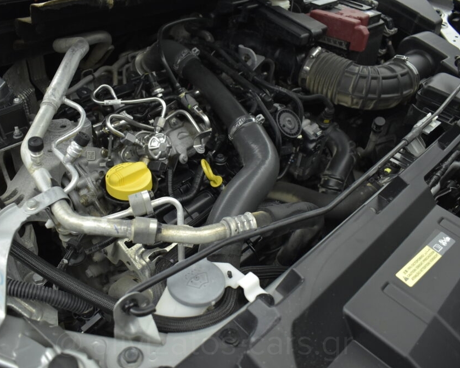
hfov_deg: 57.0
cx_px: 204
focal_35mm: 31
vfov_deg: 47.1
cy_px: 183
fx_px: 422
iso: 1600
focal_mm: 18
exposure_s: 1/100
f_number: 3.5
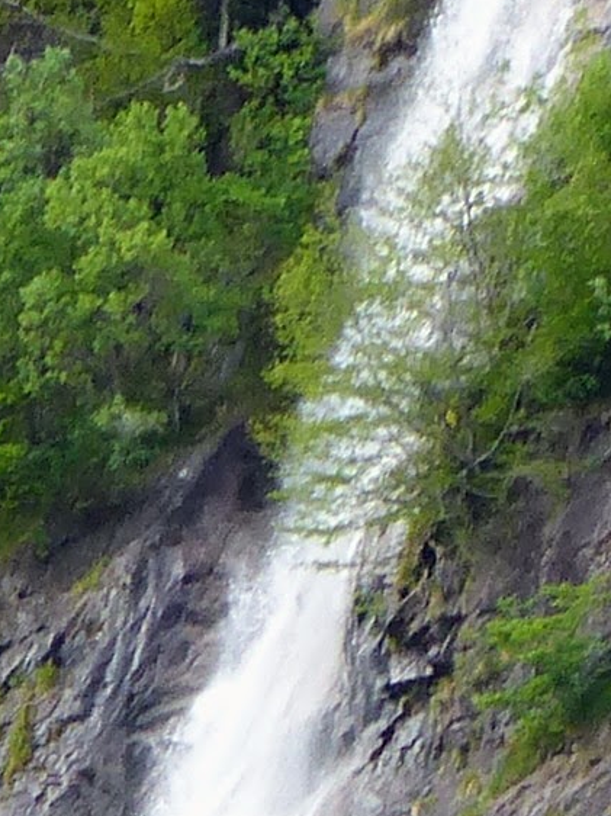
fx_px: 26826
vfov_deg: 1.7
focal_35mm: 1139
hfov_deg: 1.3
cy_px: 2847
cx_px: -833
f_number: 4
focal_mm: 28.7
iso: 100
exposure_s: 1/250
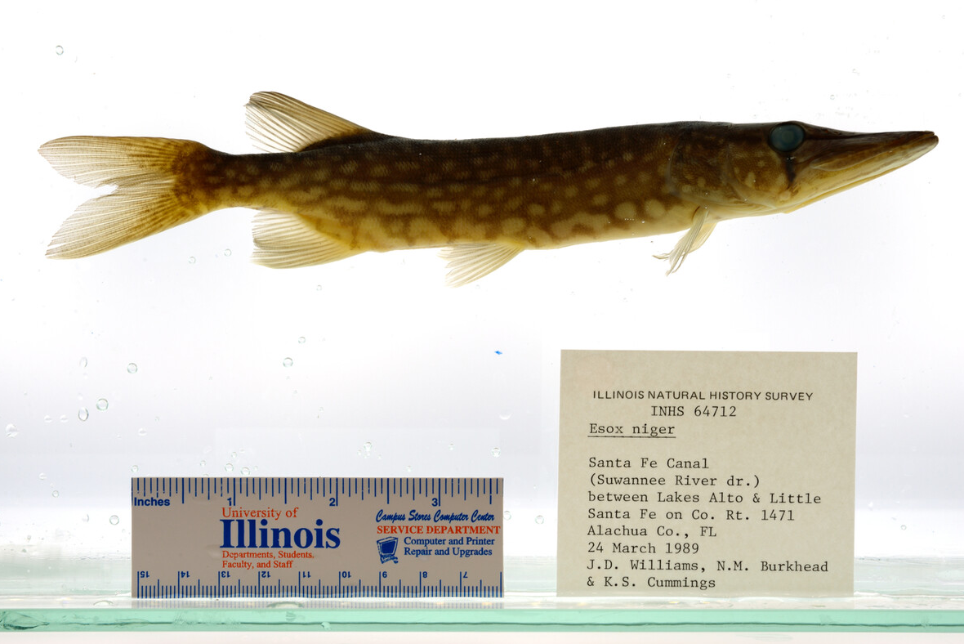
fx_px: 1634
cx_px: 488
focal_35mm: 61
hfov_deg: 32.9
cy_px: 322
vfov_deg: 22.3
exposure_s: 1/80
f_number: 16
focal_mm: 60
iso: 100
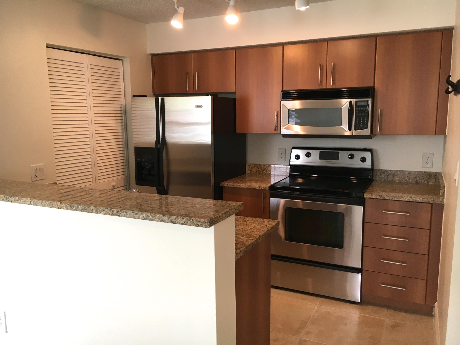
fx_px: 385
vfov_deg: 48.2
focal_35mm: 29
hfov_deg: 61.7
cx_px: 230
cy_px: 172
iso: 64
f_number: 2.2
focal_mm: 4.15
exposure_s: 1/30
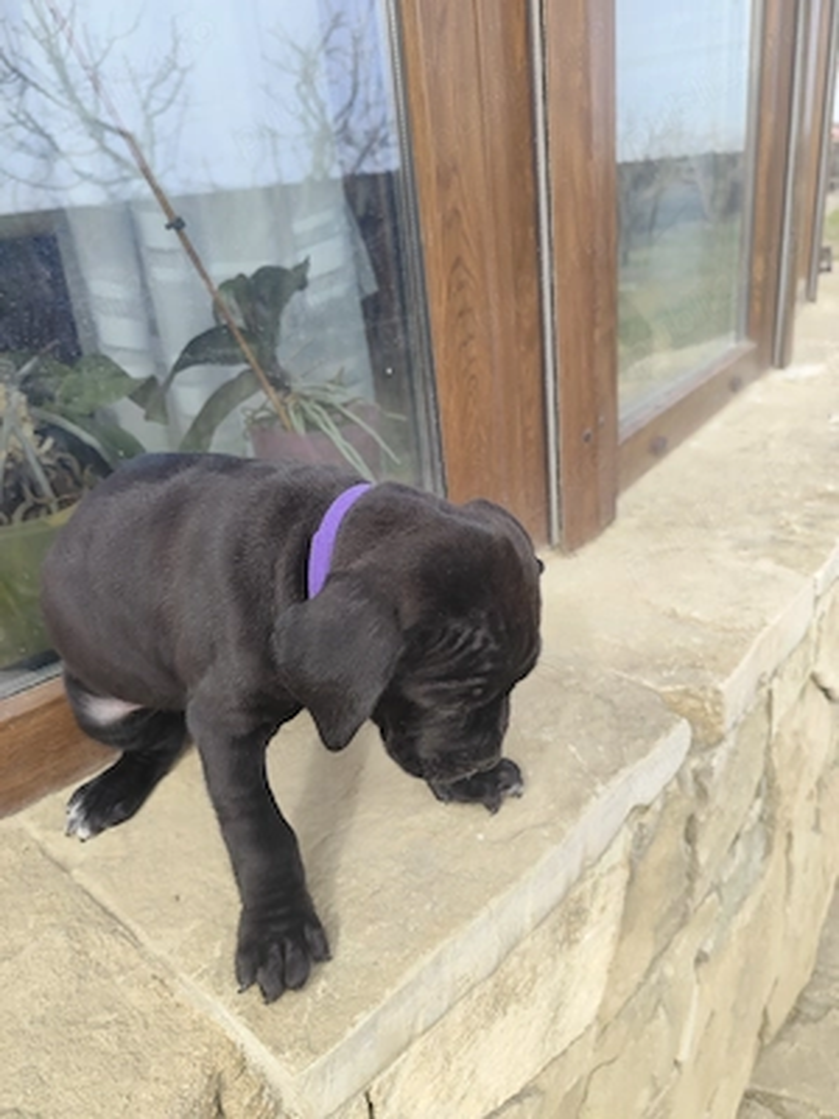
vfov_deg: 73.9
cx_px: 420
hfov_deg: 58.9
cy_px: 560
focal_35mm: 23
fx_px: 743
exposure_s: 1/315
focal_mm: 6.14
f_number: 1.65
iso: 50
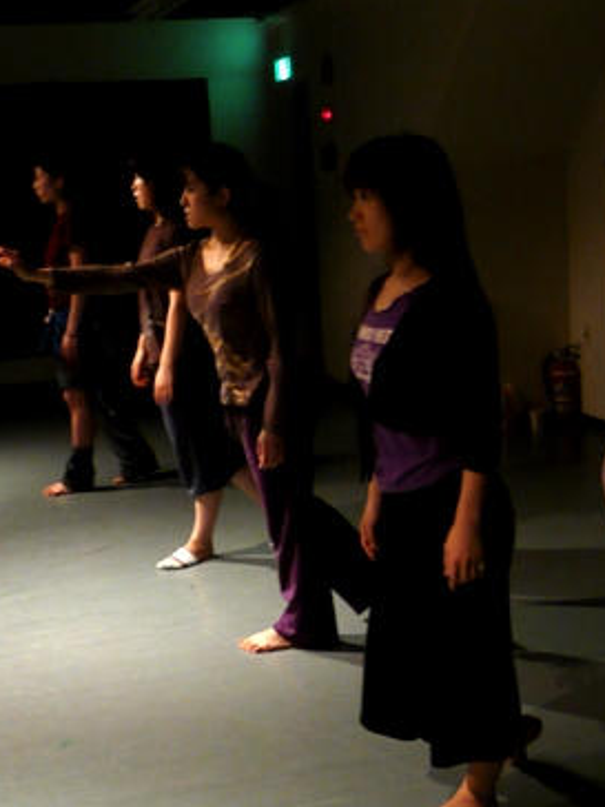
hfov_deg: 22.6
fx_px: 1515
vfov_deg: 29.8
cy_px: 399
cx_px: 336
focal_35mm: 65
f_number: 4.3
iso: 200
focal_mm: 9.1
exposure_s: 1/8
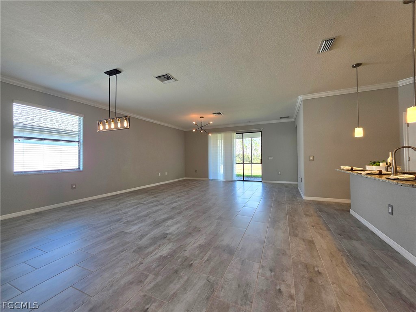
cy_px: 156
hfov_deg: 106.2
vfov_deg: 89.9
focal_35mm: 13
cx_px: 208
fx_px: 156
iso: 64
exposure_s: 1/120
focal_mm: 2.2
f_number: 1.9
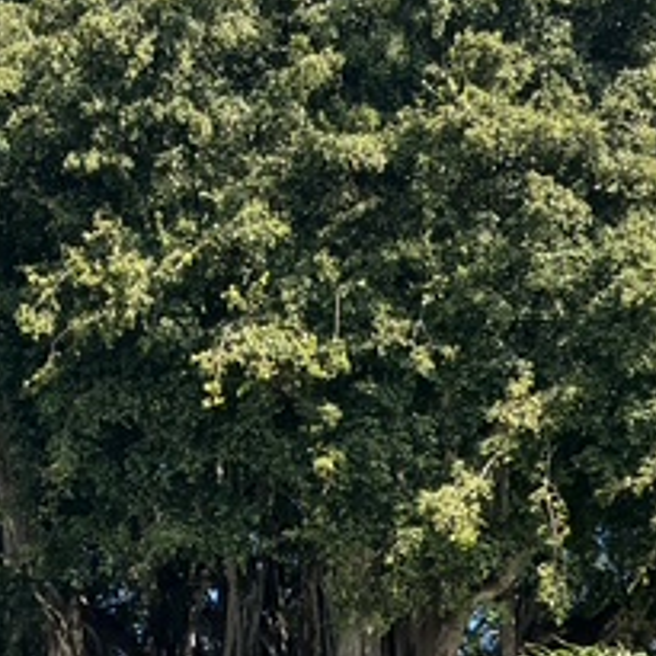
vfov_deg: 21.1
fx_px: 1715
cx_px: 240
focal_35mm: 80
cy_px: 618
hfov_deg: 21.6
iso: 25
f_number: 1.8
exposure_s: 1/545
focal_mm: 3
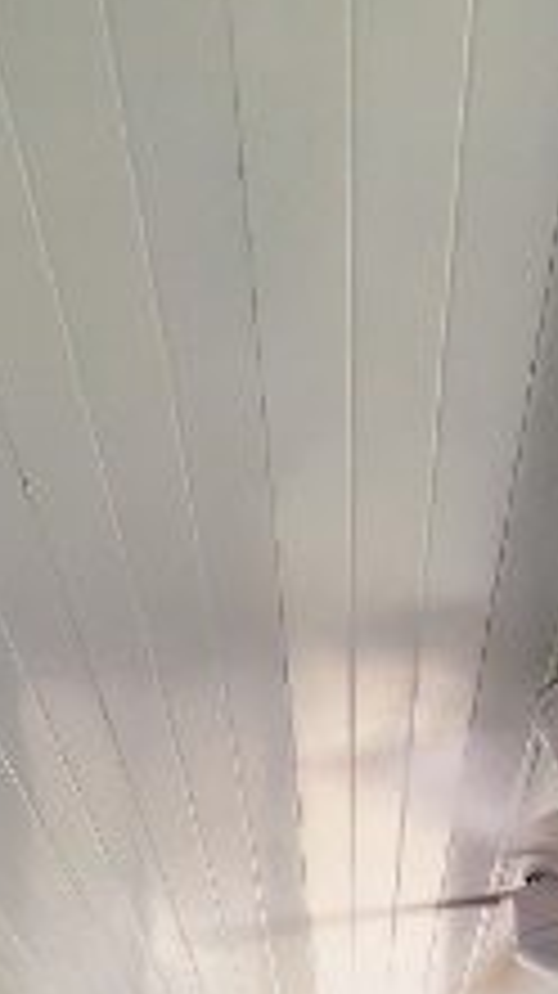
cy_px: 1331
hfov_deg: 29.0
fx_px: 1081
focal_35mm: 41
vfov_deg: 33.6
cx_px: 270
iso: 64
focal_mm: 1.8
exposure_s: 1/60
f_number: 2.2
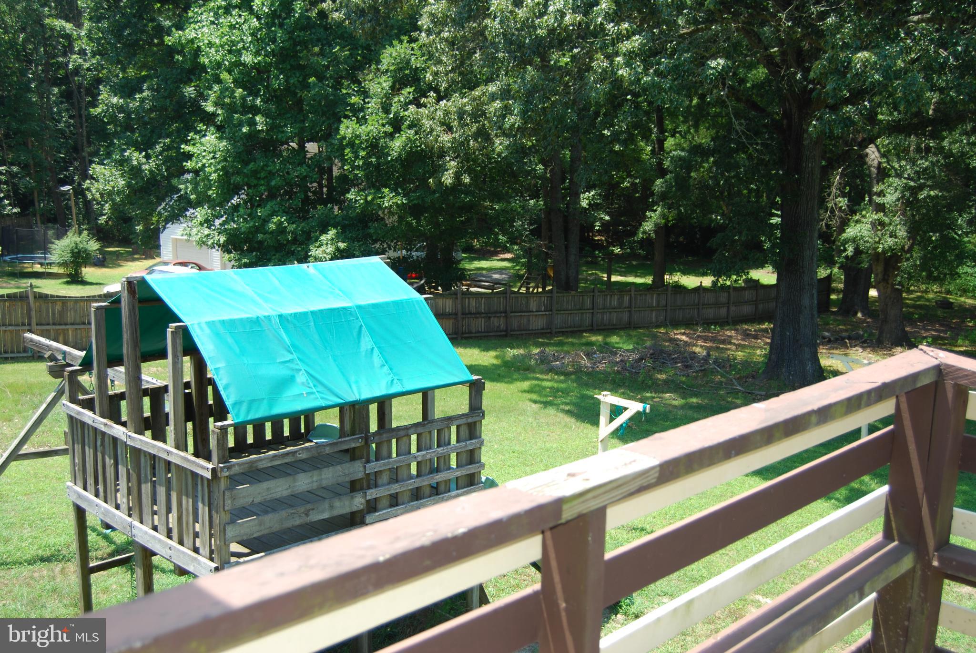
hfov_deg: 49.5
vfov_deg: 34.3
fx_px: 1058
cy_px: 326
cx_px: 488
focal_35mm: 39
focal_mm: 26
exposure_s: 1/200
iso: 100
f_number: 4.5
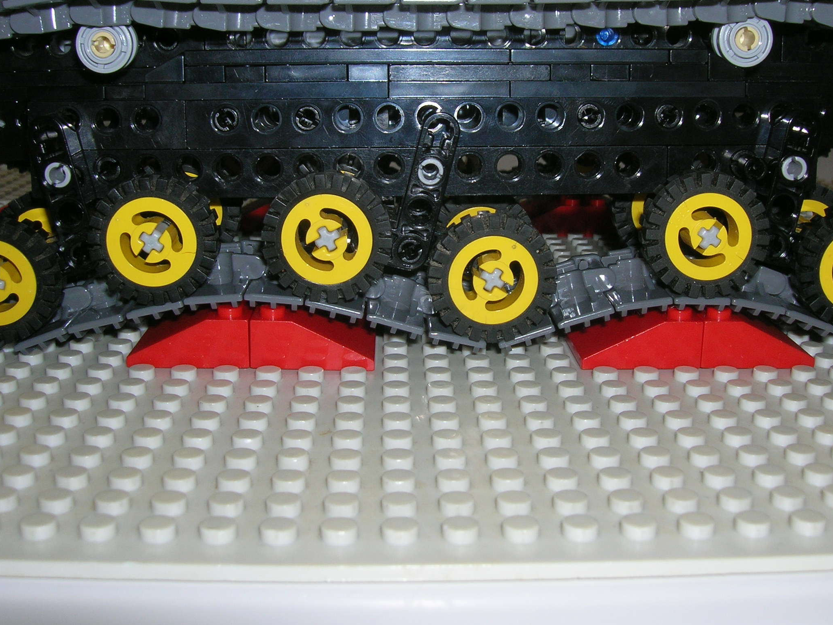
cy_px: 267
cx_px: 461
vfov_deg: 33.5
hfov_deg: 43.8
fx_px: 1035
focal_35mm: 43
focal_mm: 5.7
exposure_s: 1/60.1
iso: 50
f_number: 4.9
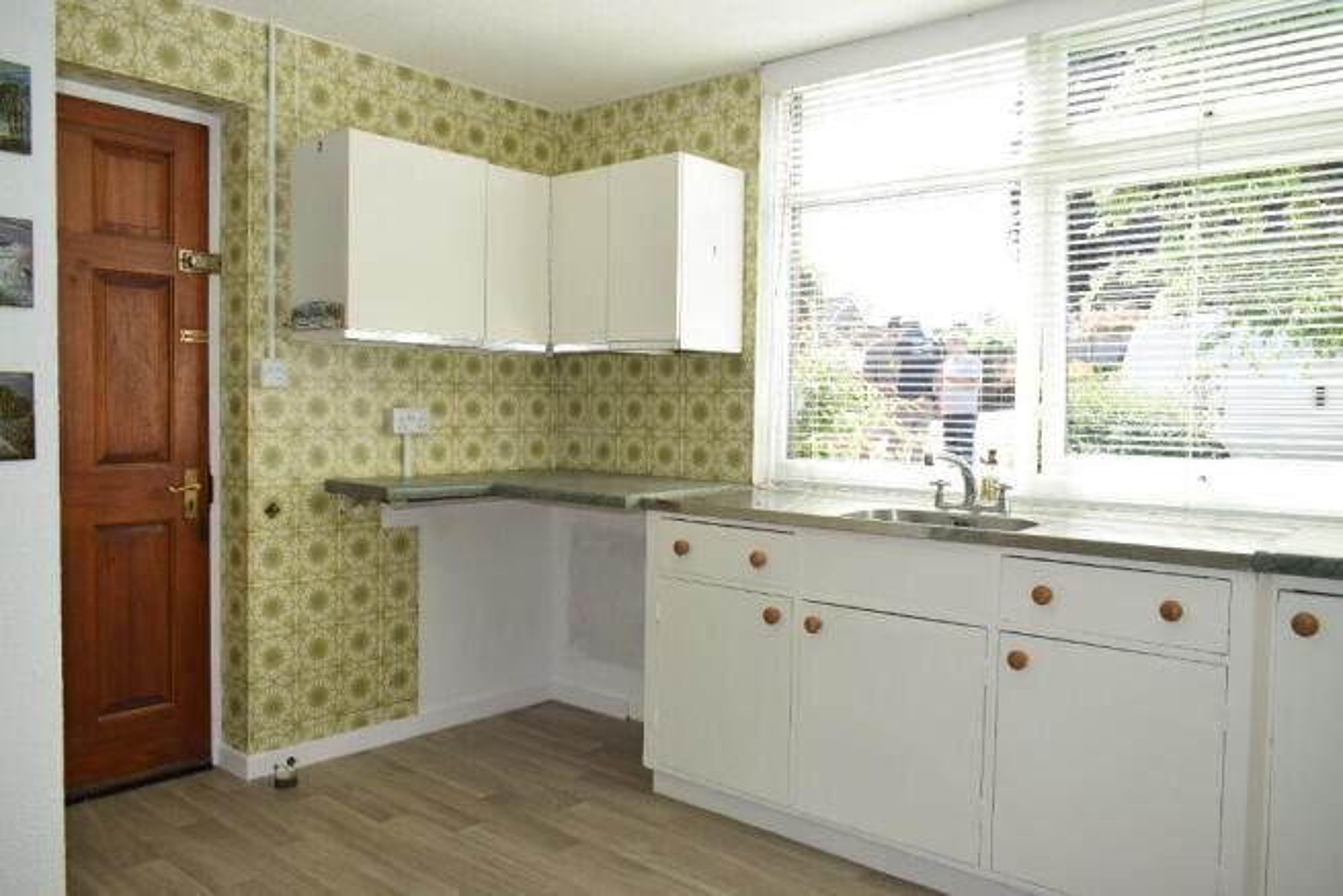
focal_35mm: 27
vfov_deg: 48.0
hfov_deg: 67.4
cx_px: 672
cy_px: 448
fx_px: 1007
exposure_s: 1/60
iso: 125
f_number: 7.1
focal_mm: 18
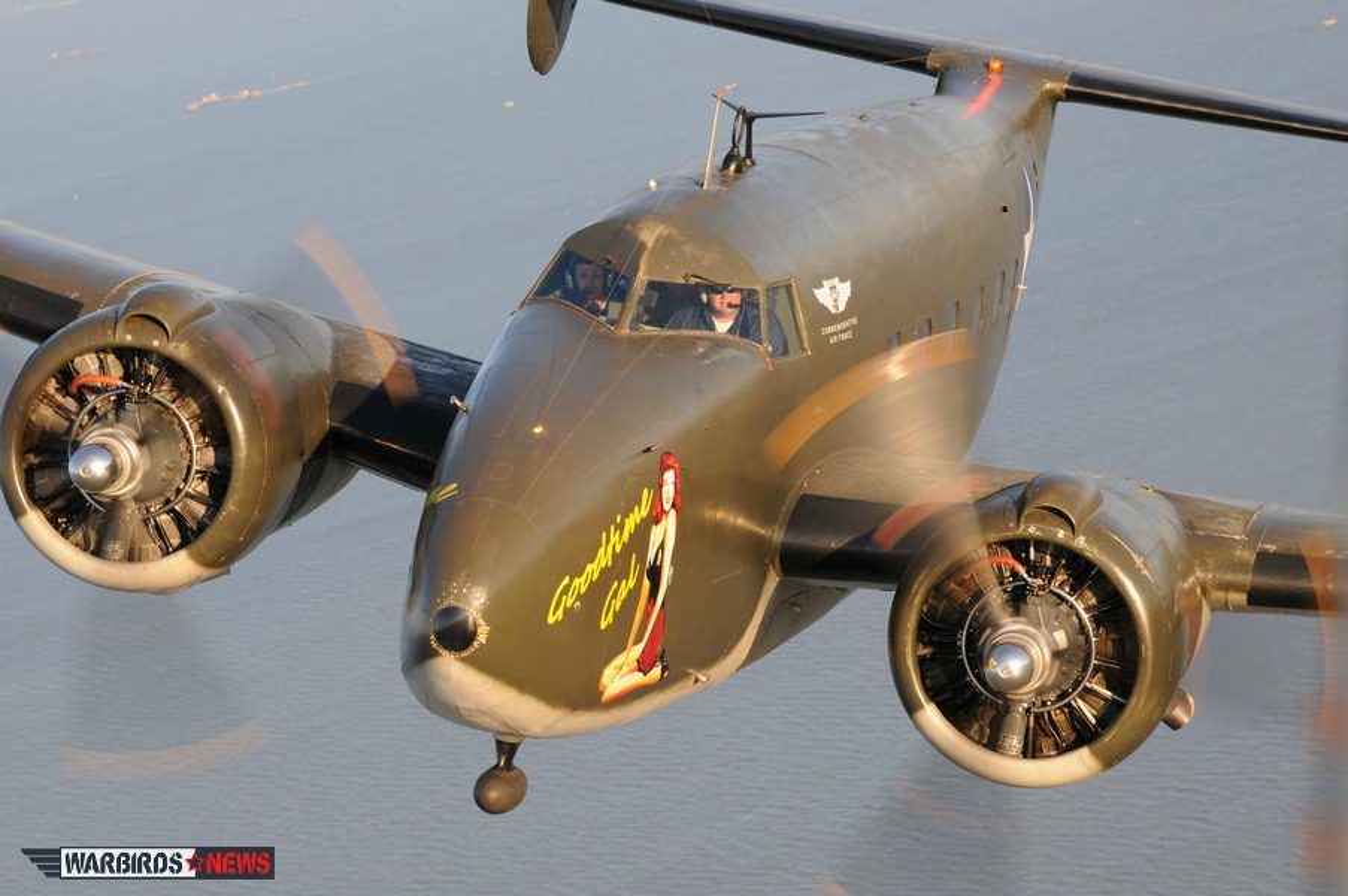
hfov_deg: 13.1
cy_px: 448
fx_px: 5891
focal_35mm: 158
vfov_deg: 8.7
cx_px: 674
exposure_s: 1/200
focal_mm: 105
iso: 200
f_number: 8
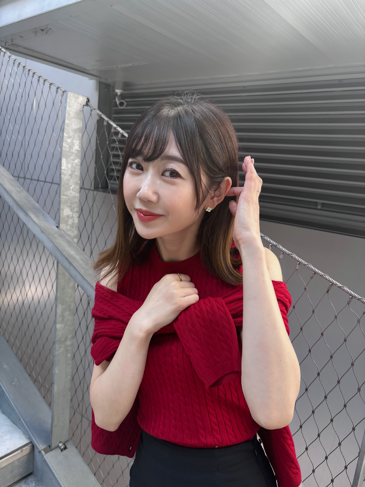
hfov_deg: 53.1
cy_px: 244
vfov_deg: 67.3
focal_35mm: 26
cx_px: 182
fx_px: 366
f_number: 1.6
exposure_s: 1/121
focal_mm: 5.96
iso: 40
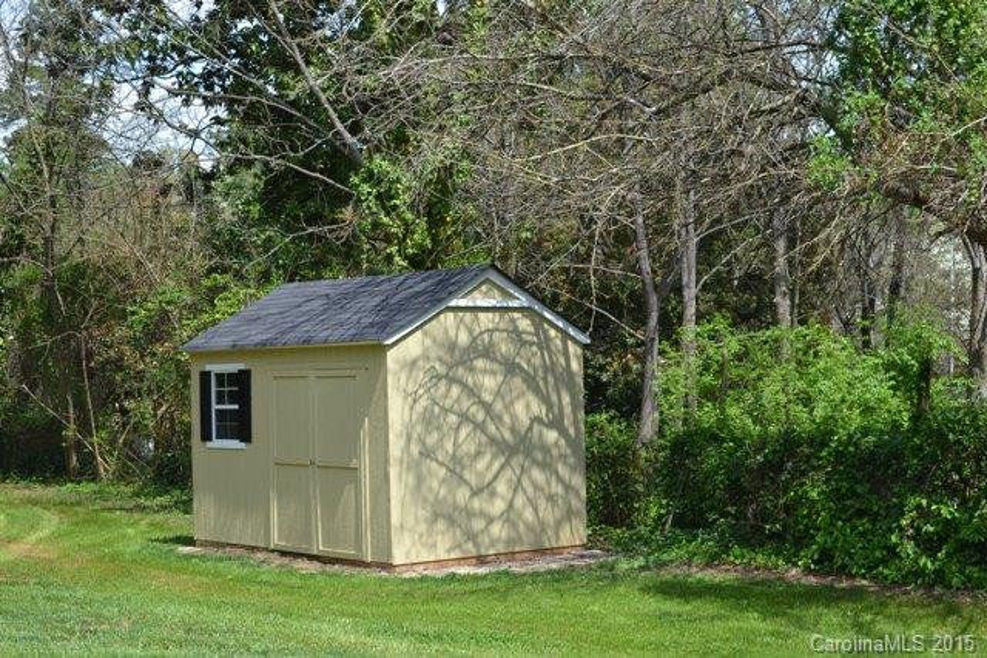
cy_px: 329
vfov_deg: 22.6
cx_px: 494
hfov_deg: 33.4
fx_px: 1645
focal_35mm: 60
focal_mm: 40
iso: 100
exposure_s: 1/200
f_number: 7.1
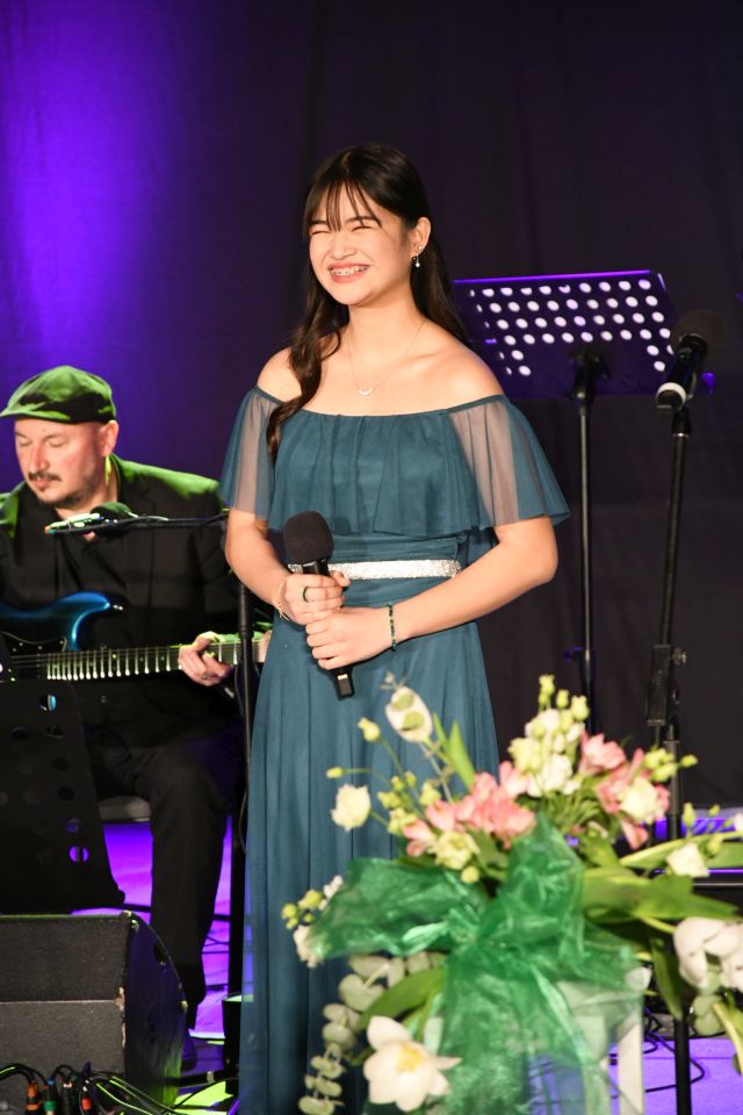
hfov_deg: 6.5
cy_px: 558
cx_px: 372
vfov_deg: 9.8
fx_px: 6501
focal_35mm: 210
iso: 2500
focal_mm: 140
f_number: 5.6
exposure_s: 1/100
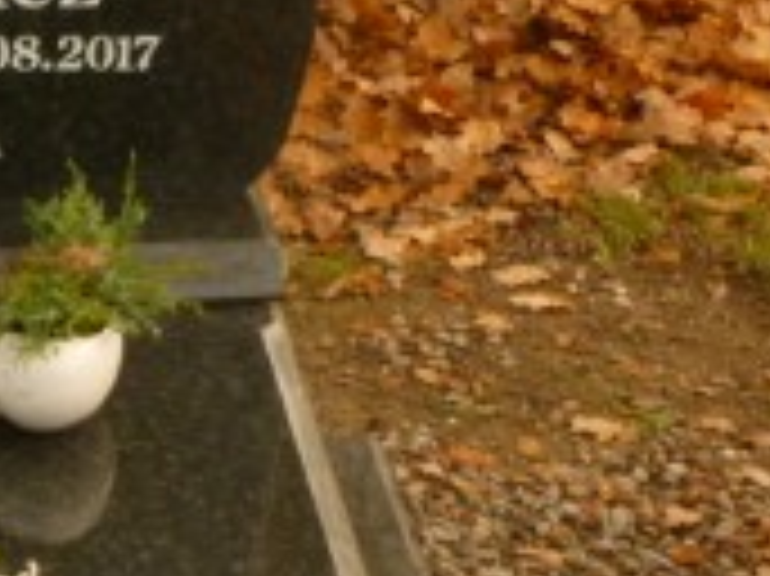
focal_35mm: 105
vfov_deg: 14.1
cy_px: 374
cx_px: -482
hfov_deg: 16.5
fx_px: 2334
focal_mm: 5
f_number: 3.3
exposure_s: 1/250
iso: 200
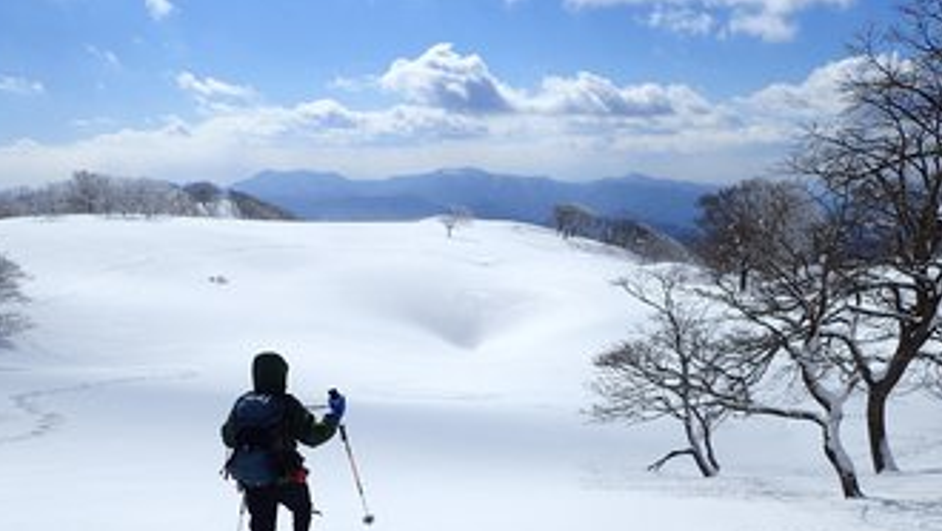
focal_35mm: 33
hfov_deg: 59.4
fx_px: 825
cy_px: 380
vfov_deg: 35.1
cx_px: 511
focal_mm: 4.5
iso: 100
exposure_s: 1/800
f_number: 8
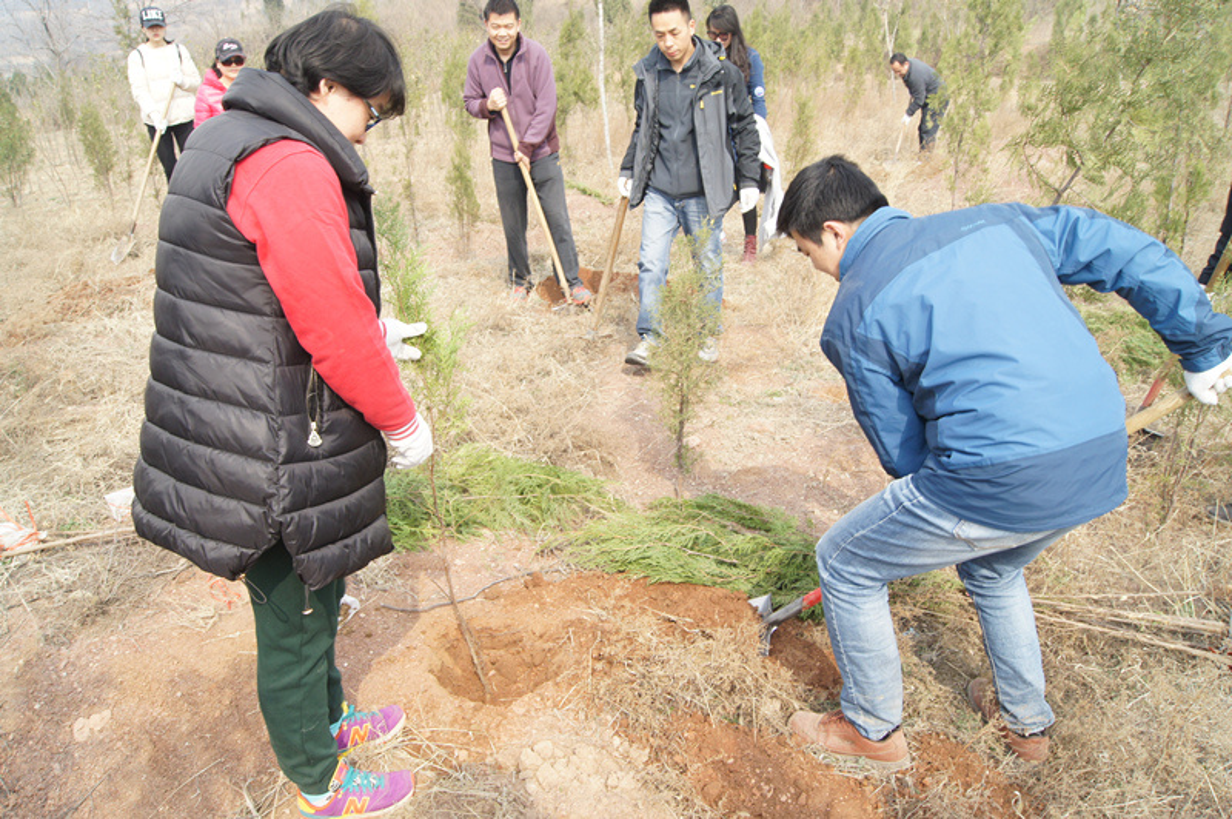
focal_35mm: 27
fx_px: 923
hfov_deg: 67.4
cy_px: 410
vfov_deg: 47.9
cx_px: 616
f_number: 10
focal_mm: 18
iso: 200
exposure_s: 1/80
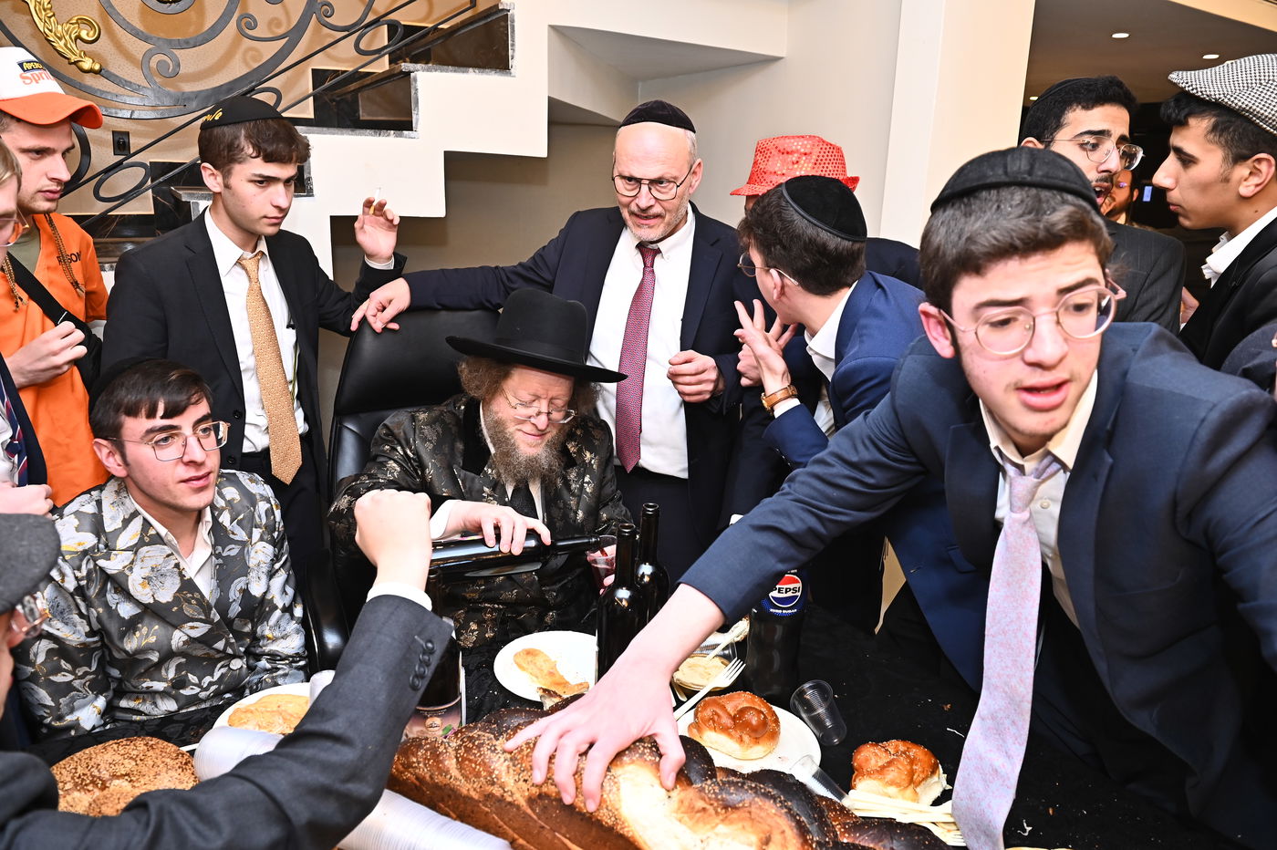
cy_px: 425
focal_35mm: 24
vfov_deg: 53.1
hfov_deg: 73.8
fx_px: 851
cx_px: 638
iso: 1250
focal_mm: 24
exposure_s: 1/125
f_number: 5.6
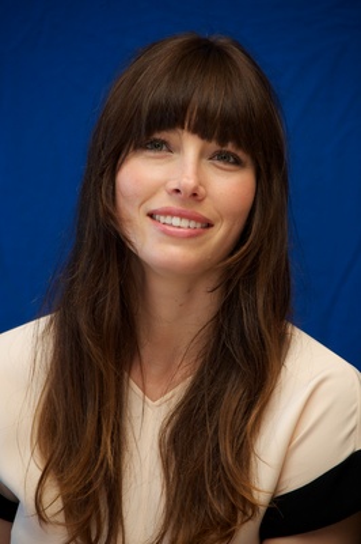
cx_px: 180
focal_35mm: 200
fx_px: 3013
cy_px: 272
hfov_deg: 6.9
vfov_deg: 10.3
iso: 800
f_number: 5.6
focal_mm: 200
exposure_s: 1/60
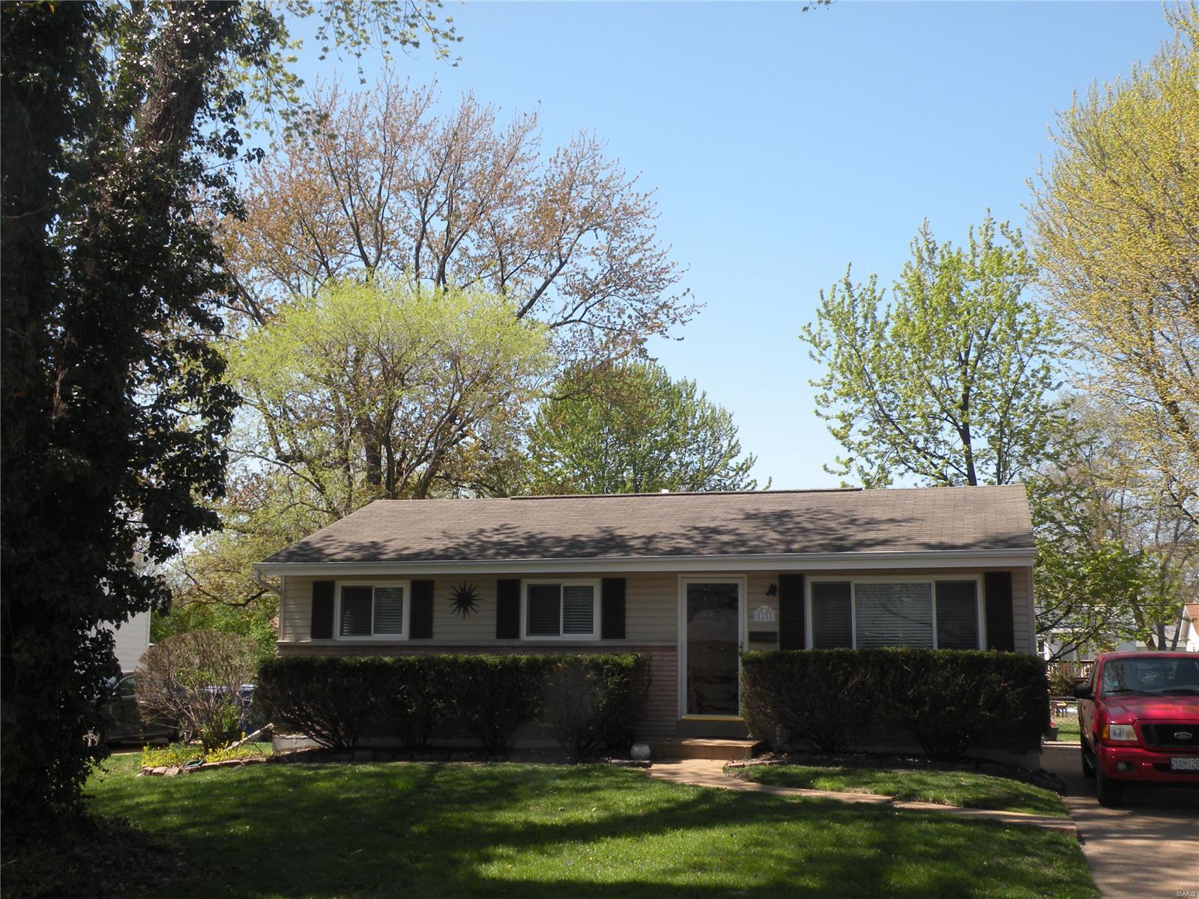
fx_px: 1455
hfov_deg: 44.8
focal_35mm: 42
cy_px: 450
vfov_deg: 34.3
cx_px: 600
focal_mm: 7.4
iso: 64
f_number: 5.6
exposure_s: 1/167
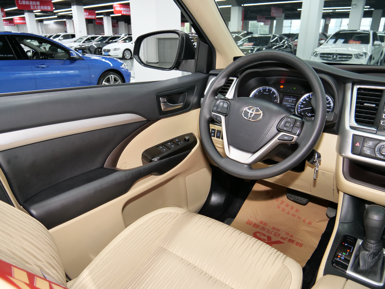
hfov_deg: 71.6
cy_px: 144
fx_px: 267
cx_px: 192
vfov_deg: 56.8
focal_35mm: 24
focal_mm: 12
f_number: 3.5
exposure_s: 1/30
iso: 800
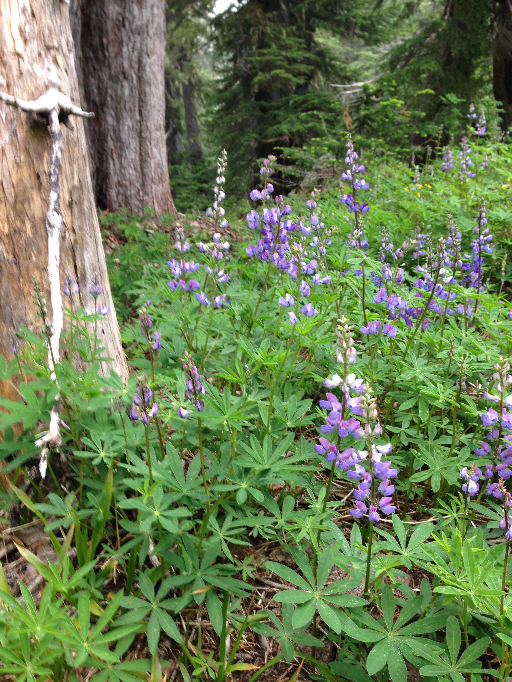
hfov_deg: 42.9
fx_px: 651
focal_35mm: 33
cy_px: 341
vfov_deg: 55.4
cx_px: 256
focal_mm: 4.12
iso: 50
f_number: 2.4
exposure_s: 1/24
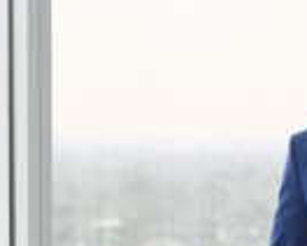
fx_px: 2966
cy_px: 215
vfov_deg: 4.8
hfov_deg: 5.9
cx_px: 365
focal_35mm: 326
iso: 1250
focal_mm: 92
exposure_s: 1/160
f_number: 7.1
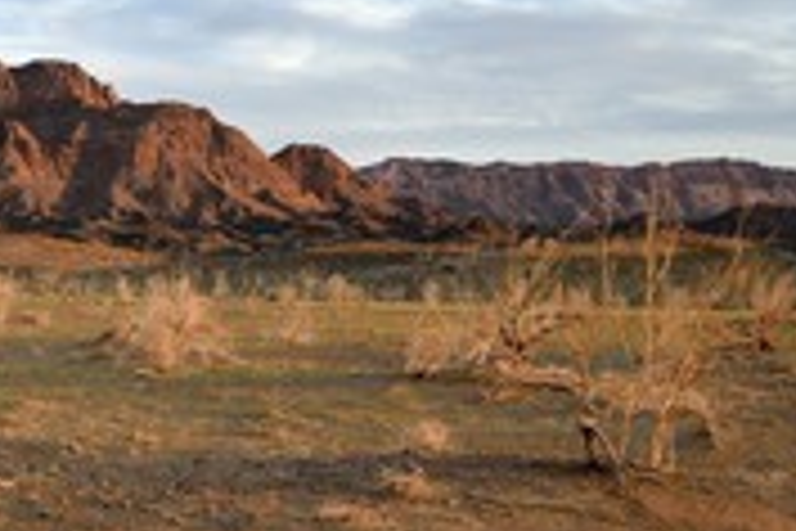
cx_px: -85
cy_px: 396
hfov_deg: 26.2
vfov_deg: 19.1
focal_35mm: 71
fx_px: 1570
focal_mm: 30
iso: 640
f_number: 9
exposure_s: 1/160
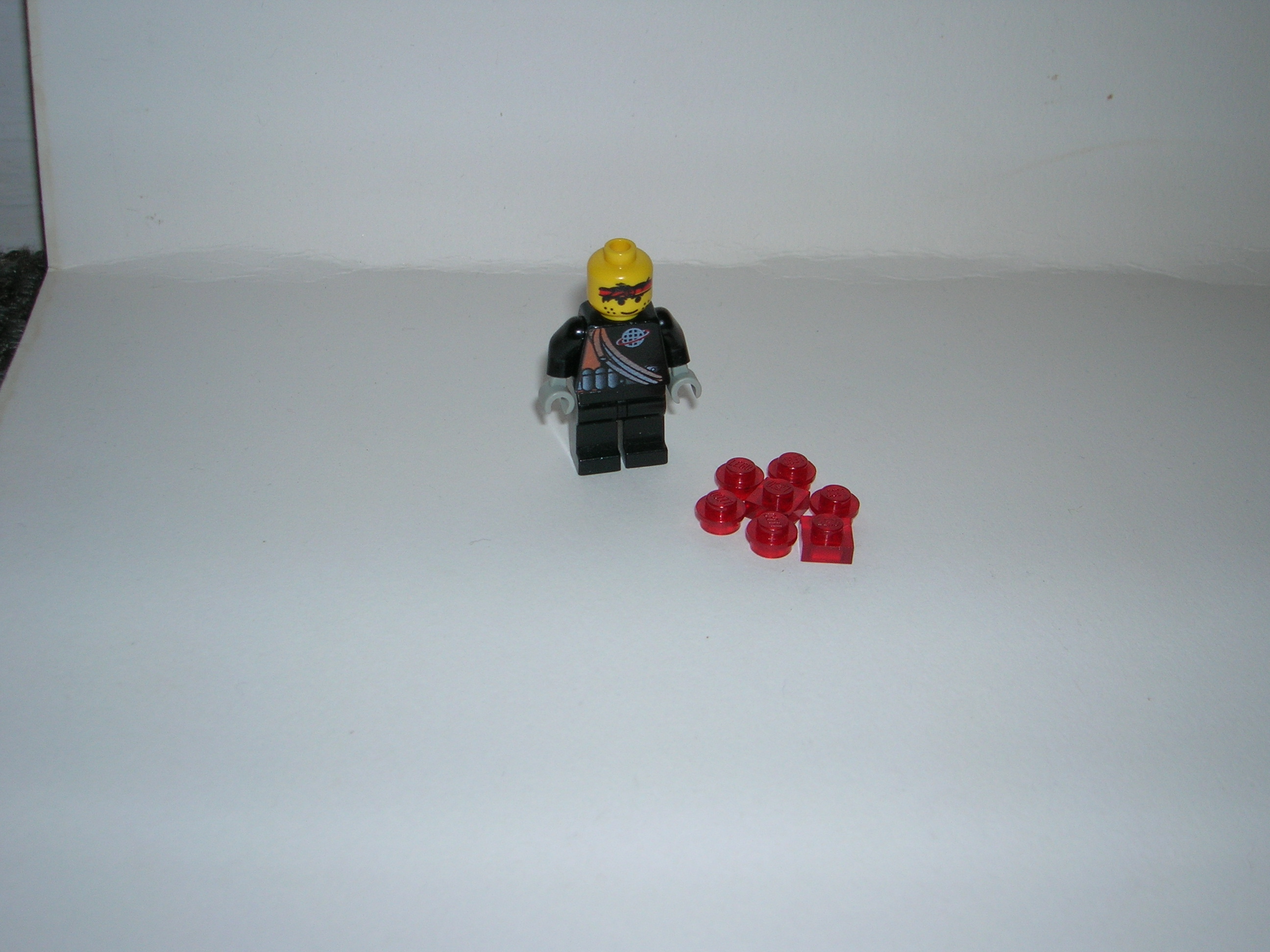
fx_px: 1394
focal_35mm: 38
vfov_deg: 37.7
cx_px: 635
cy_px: 476
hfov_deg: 49.0
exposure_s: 1/60.1
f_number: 3
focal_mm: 6.4
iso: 50
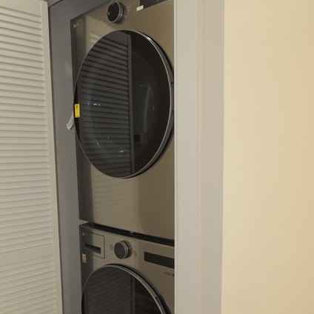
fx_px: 328
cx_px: 148
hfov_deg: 51.1
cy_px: 200
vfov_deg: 50.5
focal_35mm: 32
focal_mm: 4.3
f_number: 3
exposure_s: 1/40
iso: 100
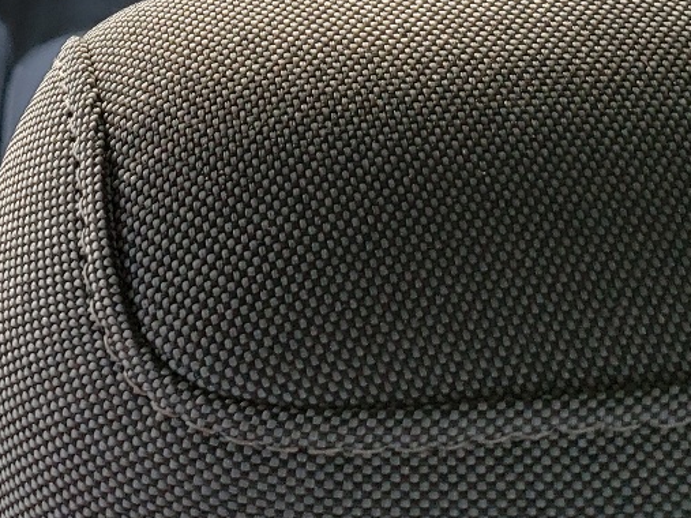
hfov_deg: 23.5
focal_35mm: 82
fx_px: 1636
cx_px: 146
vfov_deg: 16.8
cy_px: -181
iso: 50
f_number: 1.5
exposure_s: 1/145
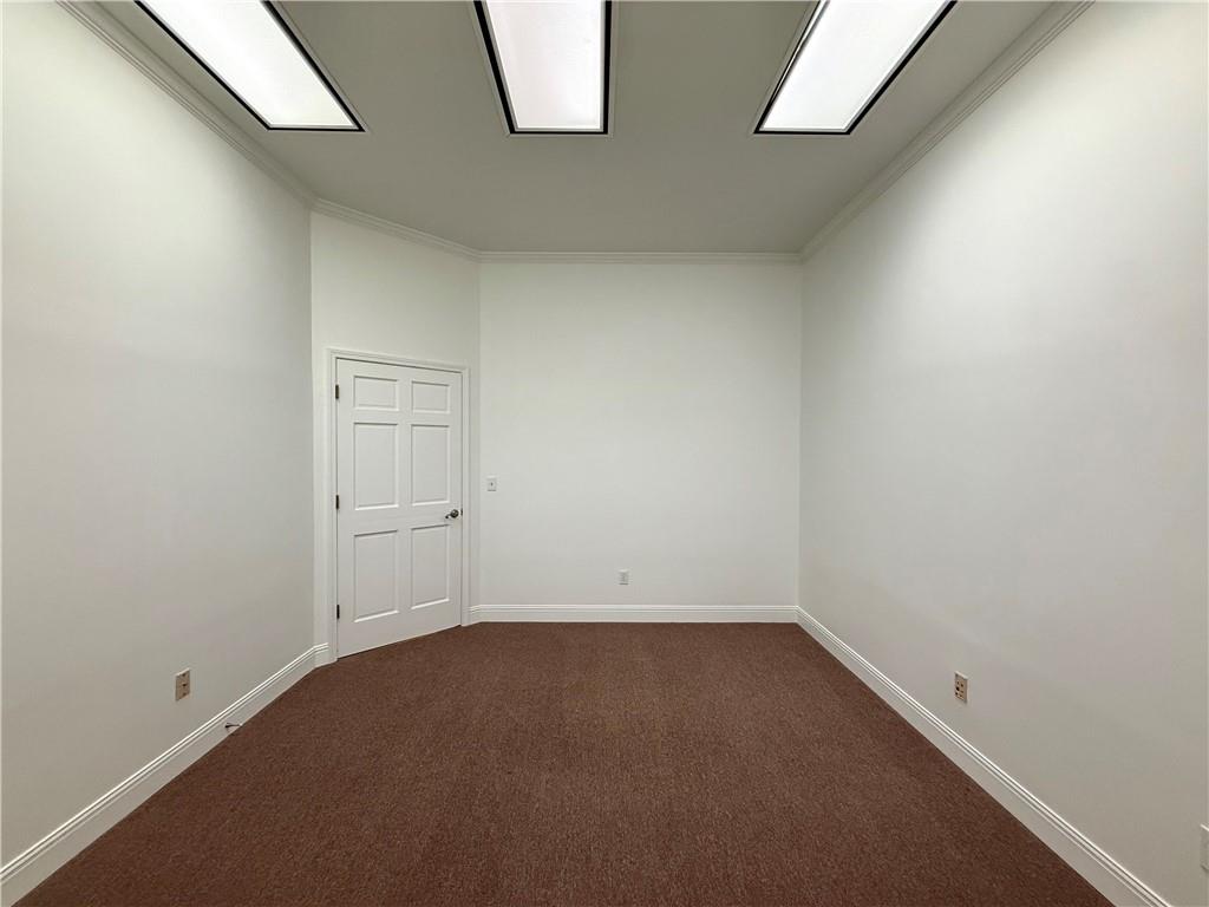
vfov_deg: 85.7
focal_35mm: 14
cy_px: 454
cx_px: 604
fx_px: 489
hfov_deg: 102.1
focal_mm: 2.22
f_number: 2.2
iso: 200
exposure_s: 1/120
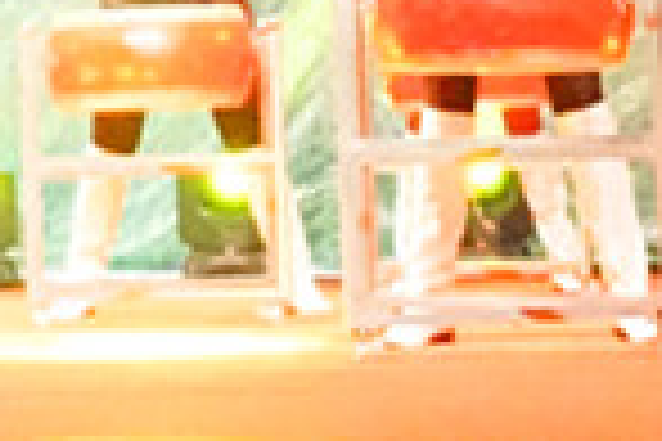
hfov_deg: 9.8
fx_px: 3806
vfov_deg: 6.3
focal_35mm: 207
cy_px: -628
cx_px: -203
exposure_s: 1/160
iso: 16000
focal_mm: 26
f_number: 6.3
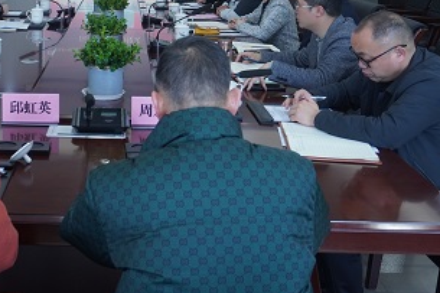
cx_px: 111
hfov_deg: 33.3
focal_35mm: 59
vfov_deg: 22.4
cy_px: 26
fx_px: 721
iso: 320
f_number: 4.5
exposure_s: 1/40
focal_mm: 20
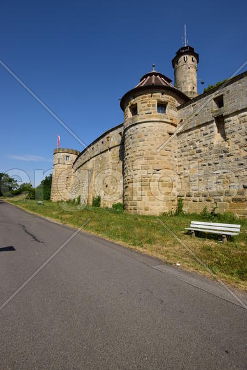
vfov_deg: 90.0
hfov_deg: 67.4
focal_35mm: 18
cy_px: 185
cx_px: 124
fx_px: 185
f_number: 9
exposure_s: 1/320
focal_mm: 12
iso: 100
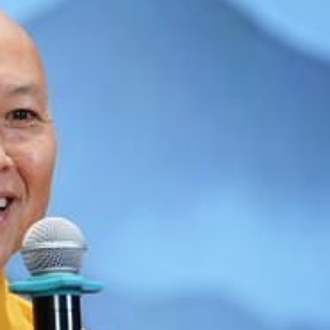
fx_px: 4832
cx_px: 29
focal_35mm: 448
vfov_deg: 3.9
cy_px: 285
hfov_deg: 3.9
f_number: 2.8
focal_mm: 150
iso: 1250
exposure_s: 1/100
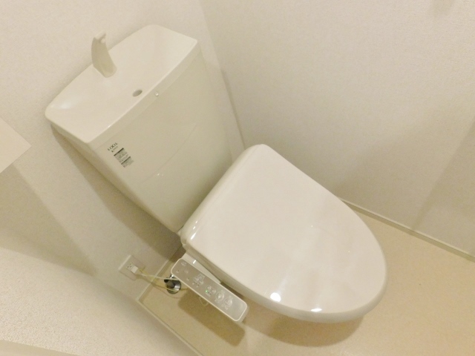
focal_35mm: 23
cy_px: 178
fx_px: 316
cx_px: 238
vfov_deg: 58.9
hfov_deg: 73.9
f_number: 3
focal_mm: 4
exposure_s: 1/30
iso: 400
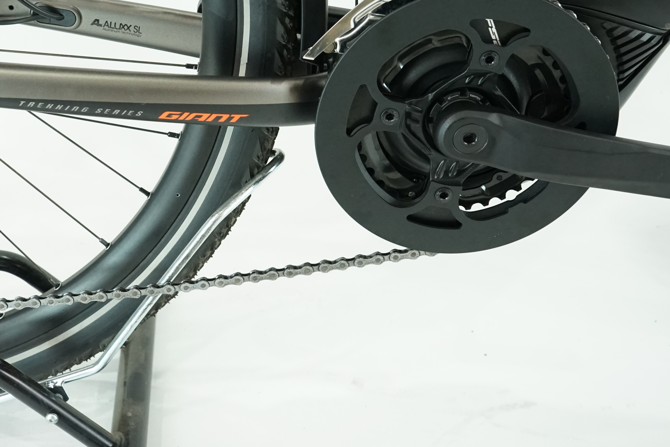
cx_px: 186
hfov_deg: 36.8
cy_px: 79
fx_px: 986
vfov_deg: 25.0
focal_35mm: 53
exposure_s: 1/200
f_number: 5.6
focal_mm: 30
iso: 2500
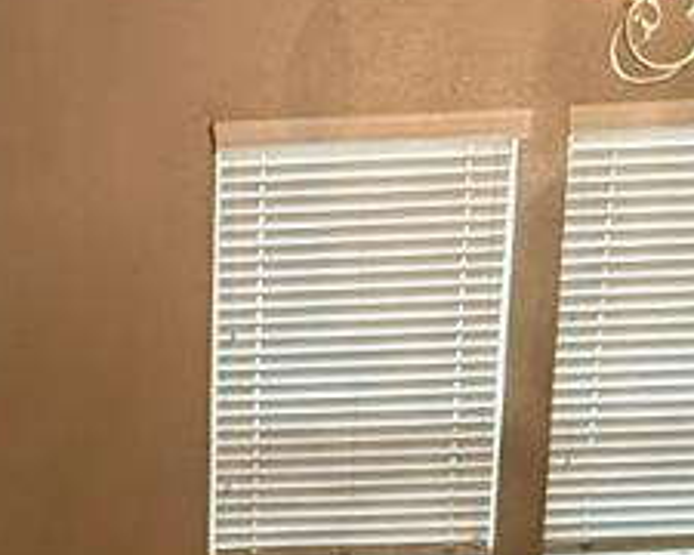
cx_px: -46
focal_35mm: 91
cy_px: 1047
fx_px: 1869
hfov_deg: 20.2
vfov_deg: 14.5
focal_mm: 2.22
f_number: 2.2
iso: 320
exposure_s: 1/60
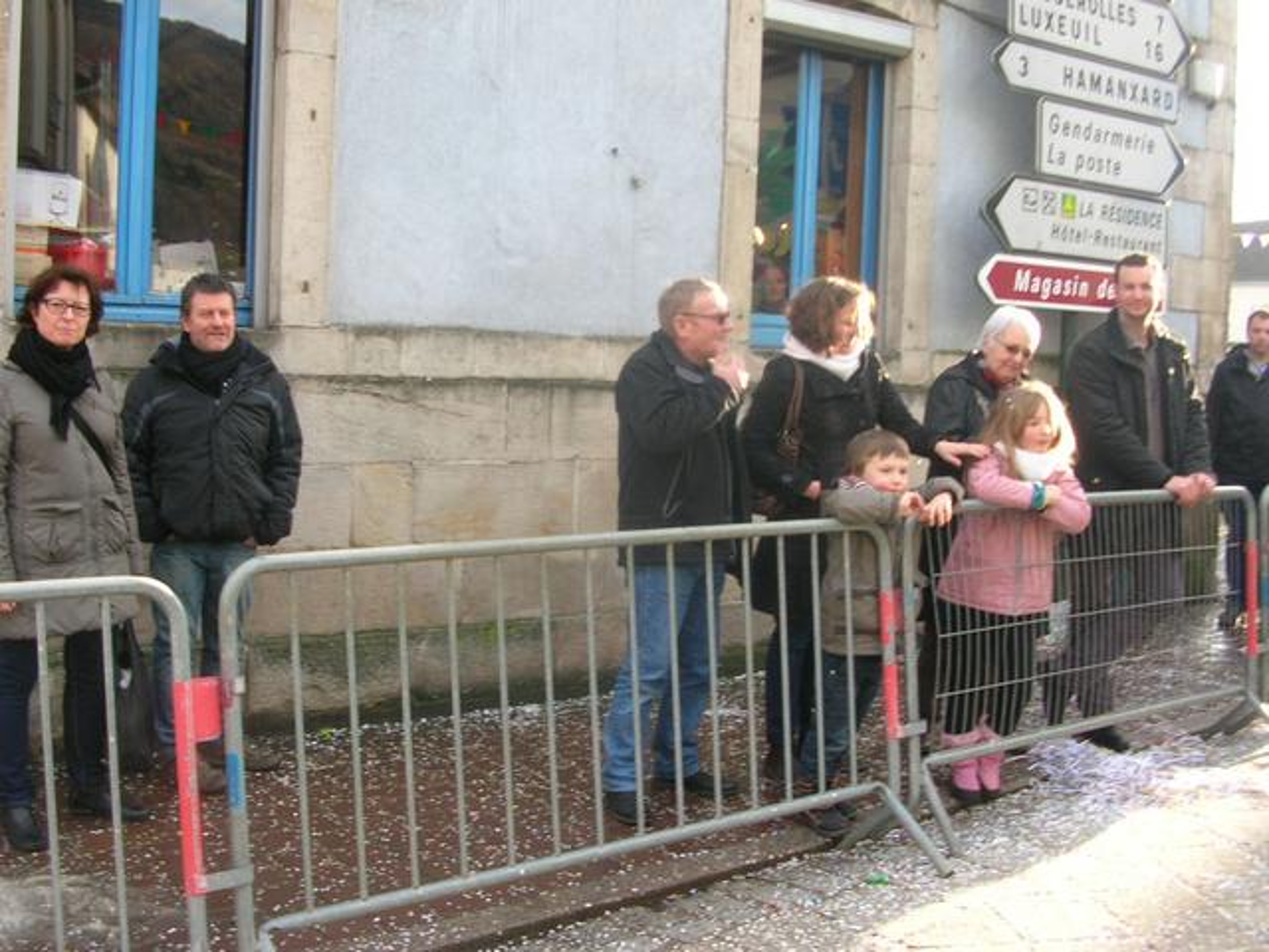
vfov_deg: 38.7
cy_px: 476
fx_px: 1356
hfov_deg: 50.1
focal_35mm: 37
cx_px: 634
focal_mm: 6.2
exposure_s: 1/80.8
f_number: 2.9
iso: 50
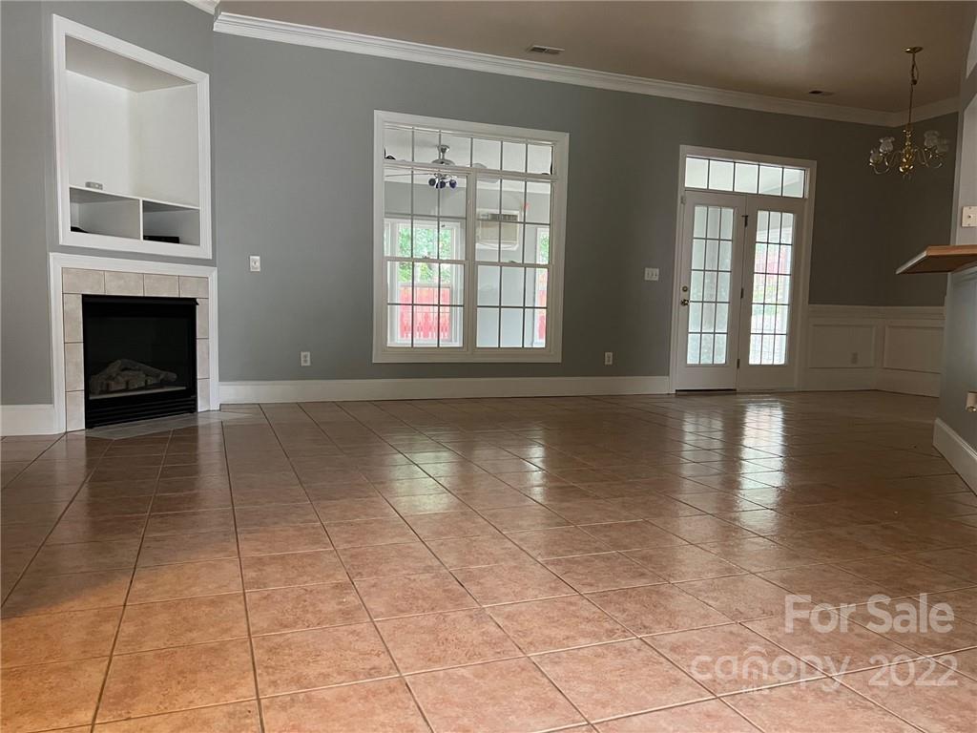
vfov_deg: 53.1
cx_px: 488
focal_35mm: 26
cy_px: 366
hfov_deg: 67.3
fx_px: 734
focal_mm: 5.7
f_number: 1.5
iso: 500
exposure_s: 1/60
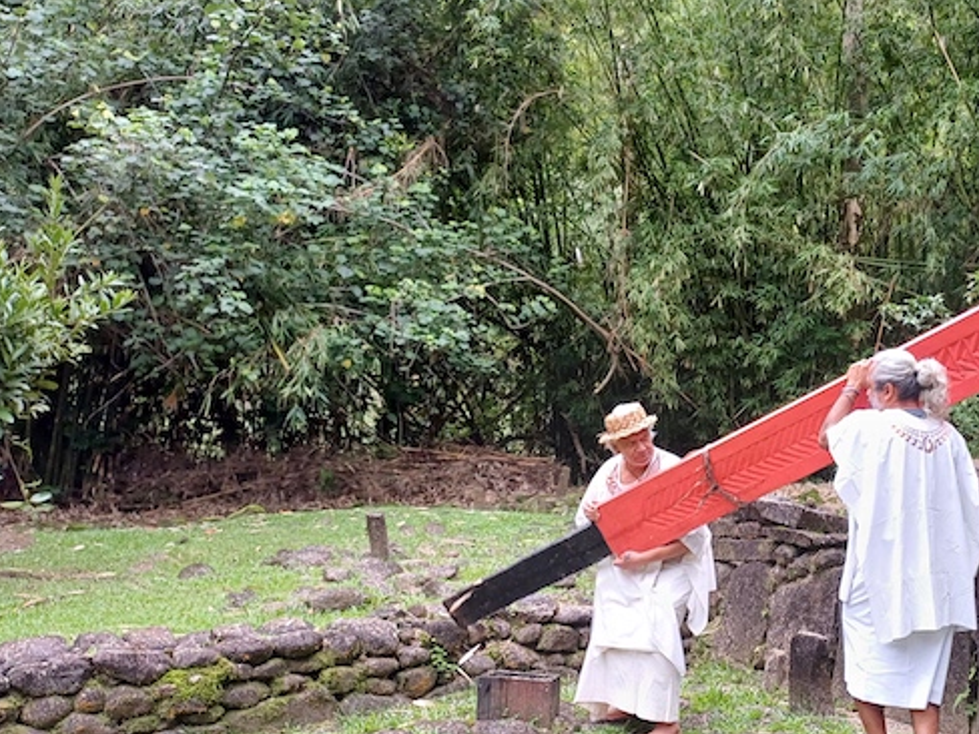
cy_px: 373
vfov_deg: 35.1
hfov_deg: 44.3
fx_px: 1160
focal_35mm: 41
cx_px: 730
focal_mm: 4.65
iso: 64
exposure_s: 1/50
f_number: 1.8
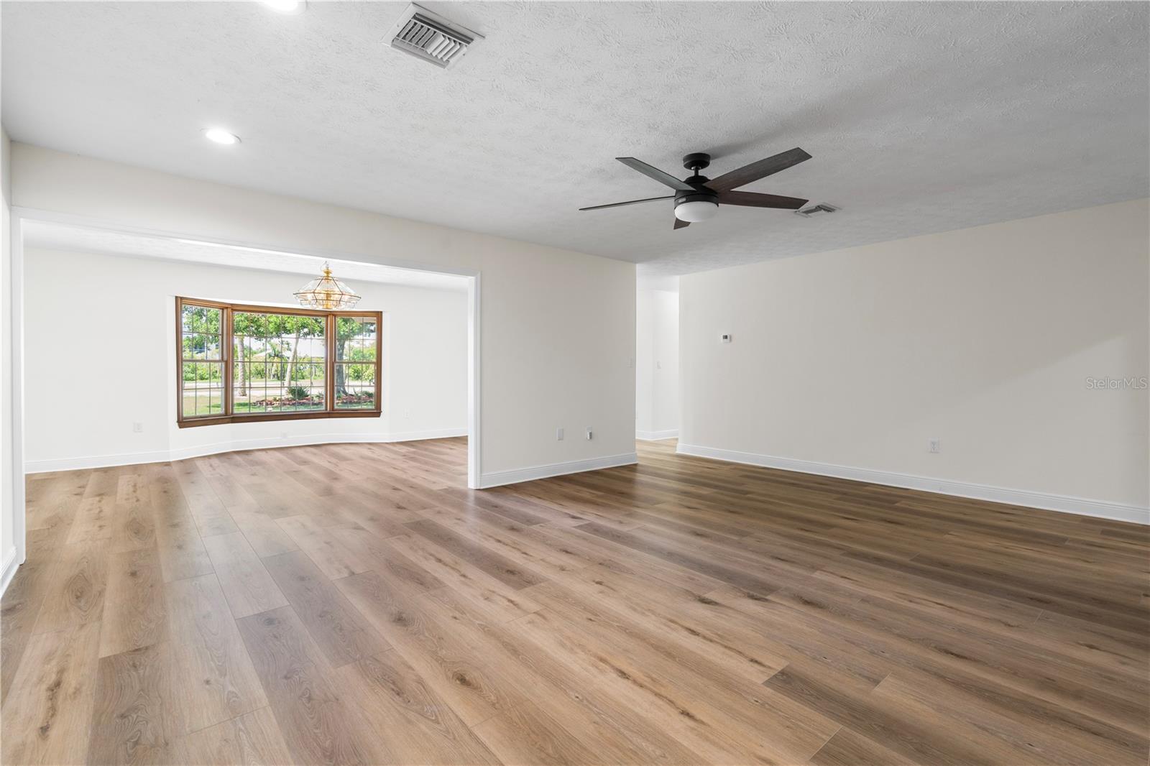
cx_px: 575
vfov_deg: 73.7
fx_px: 511
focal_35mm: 16
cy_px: 383
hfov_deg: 96.7
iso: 640
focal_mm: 16
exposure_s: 1/30
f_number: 8
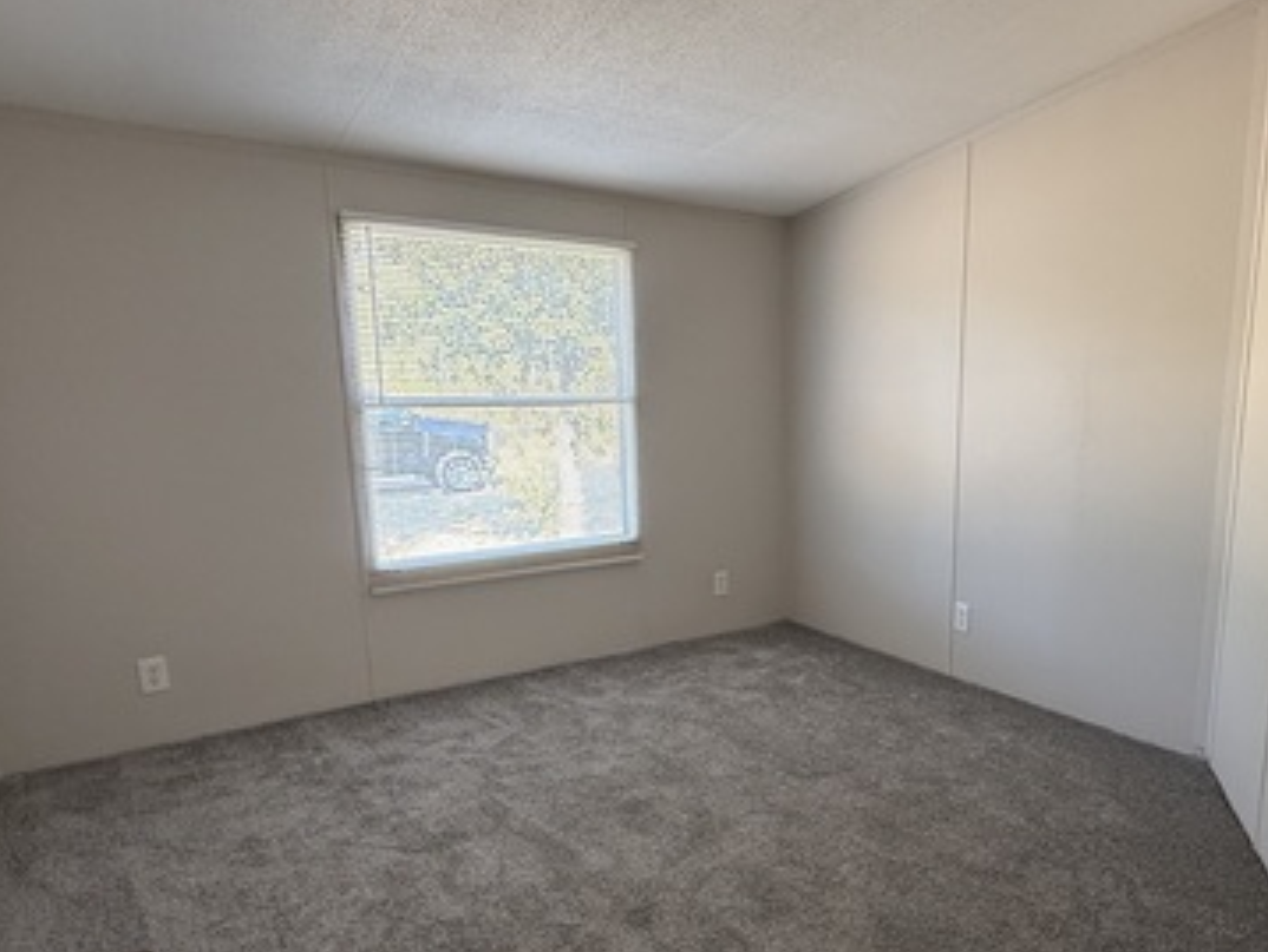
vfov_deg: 54.7
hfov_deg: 67.8
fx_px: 916
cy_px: 545
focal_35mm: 25
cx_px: 825
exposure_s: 1/99
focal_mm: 2.22
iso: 200
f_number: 2.2
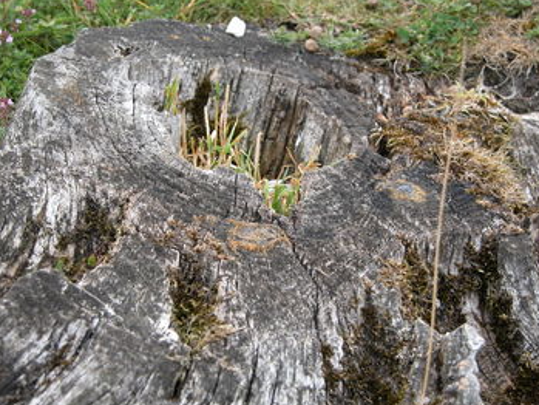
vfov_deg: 15.6
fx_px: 1480
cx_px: 247
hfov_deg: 20.6
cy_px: 226
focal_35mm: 95
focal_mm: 21
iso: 100
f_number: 3.5
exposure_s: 1/113
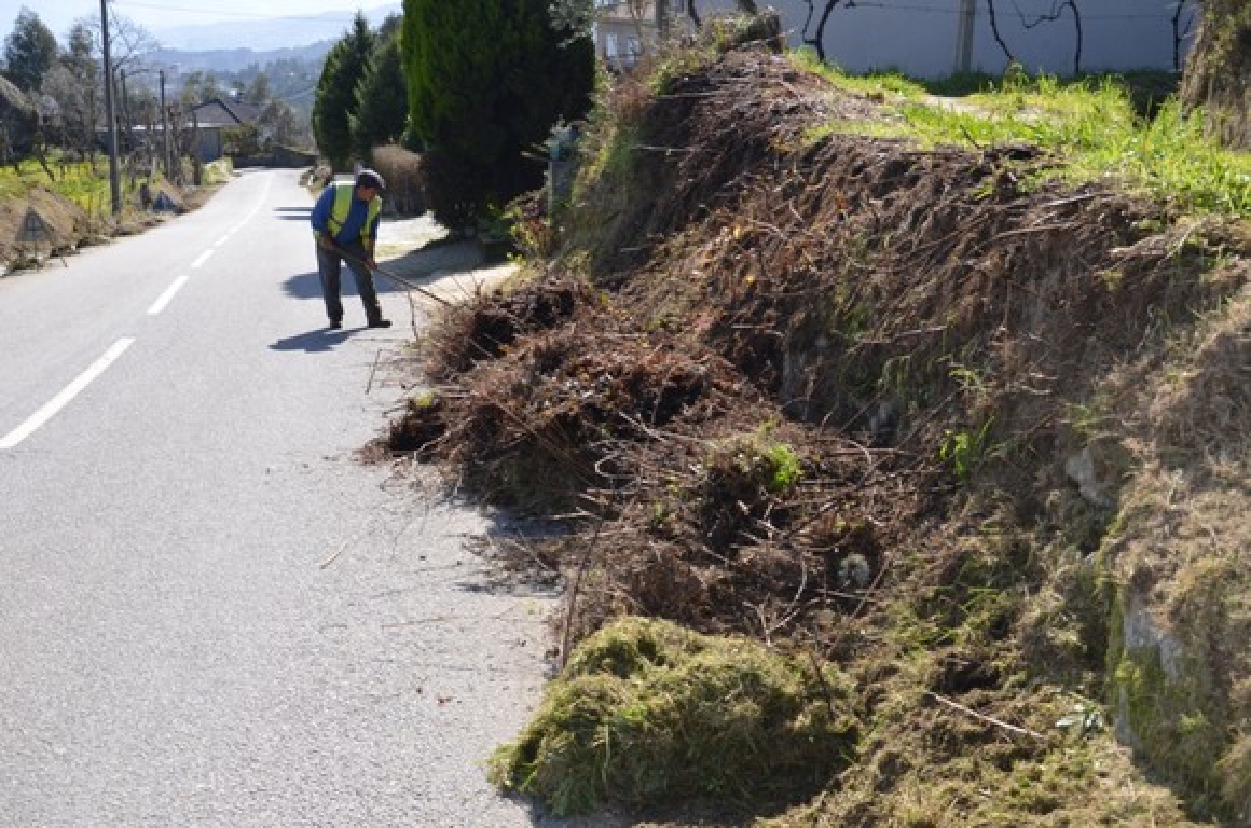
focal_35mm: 39
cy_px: 414
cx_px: 626
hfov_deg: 49.6
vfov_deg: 34.1
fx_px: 1352
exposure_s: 1/200
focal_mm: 26
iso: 100
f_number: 7.1
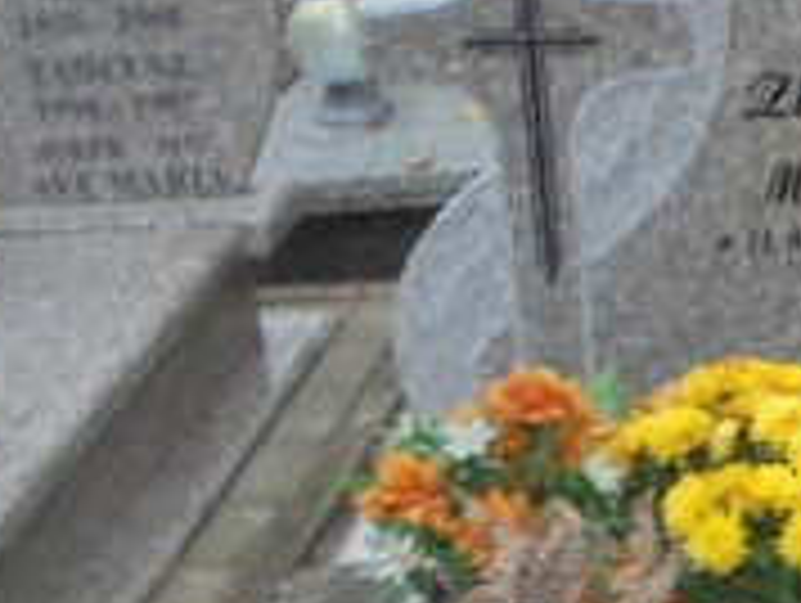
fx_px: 2827
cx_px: 868
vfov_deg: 11.9
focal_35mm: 122
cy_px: 698
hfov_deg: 15.7
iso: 250
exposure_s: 1/30
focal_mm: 6.1
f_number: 4
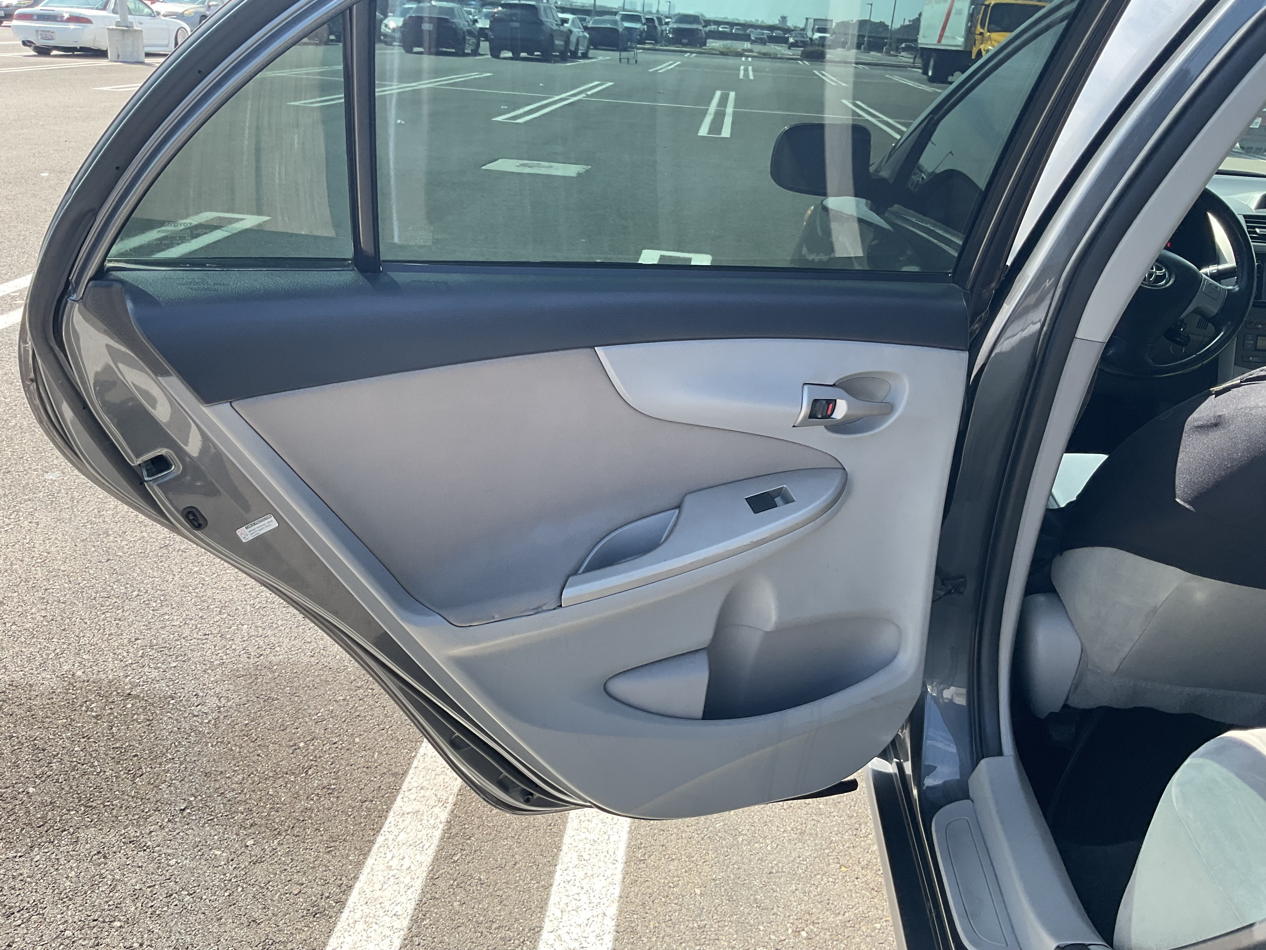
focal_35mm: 29
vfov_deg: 48.2
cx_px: 633
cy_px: 475
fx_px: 1061
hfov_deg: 61.7
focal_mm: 3
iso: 16
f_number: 1.8
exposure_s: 1/360
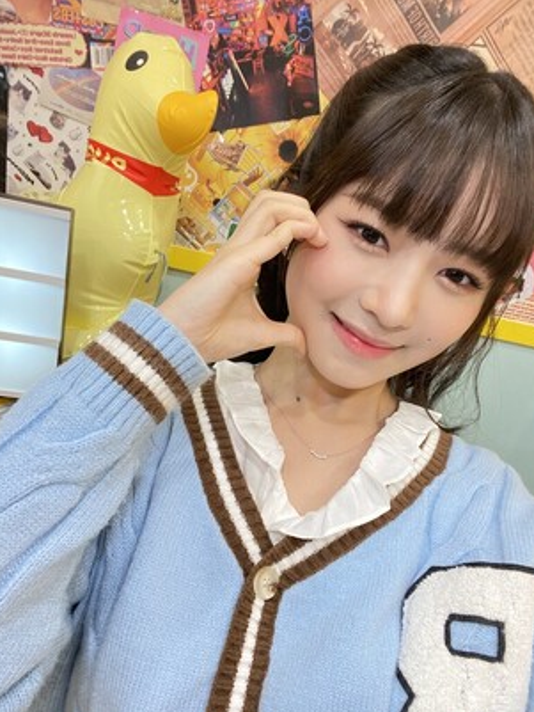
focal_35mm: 24
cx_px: 271
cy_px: 368
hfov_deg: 56.8
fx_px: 493
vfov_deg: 71.6
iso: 320
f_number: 2.2
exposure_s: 1/60
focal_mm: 2.71
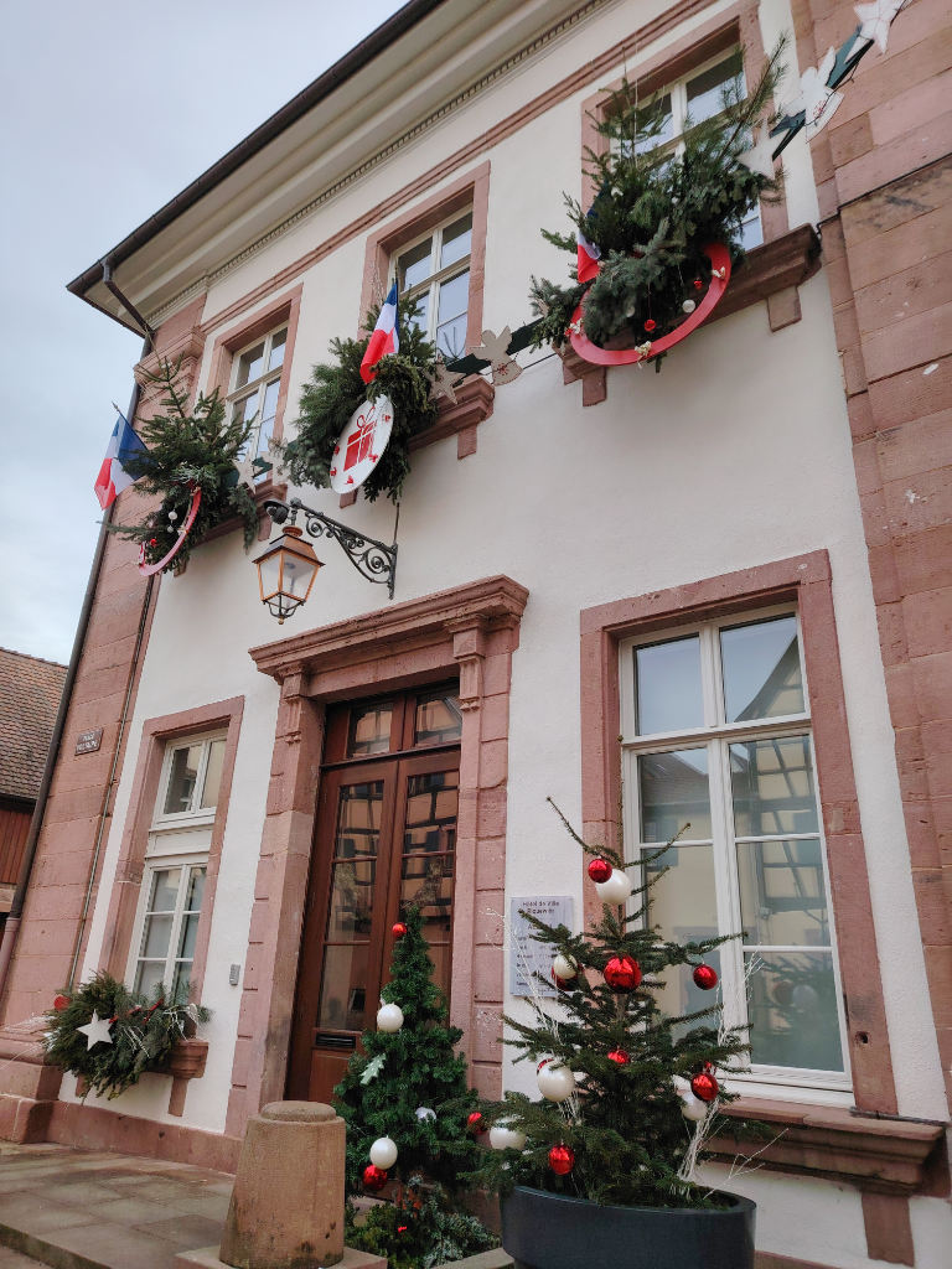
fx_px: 880
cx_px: 476
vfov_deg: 71.6
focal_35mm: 24
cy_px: 634
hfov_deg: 56.8
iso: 378
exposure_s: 1/900
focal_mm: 5.2
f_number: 1.8
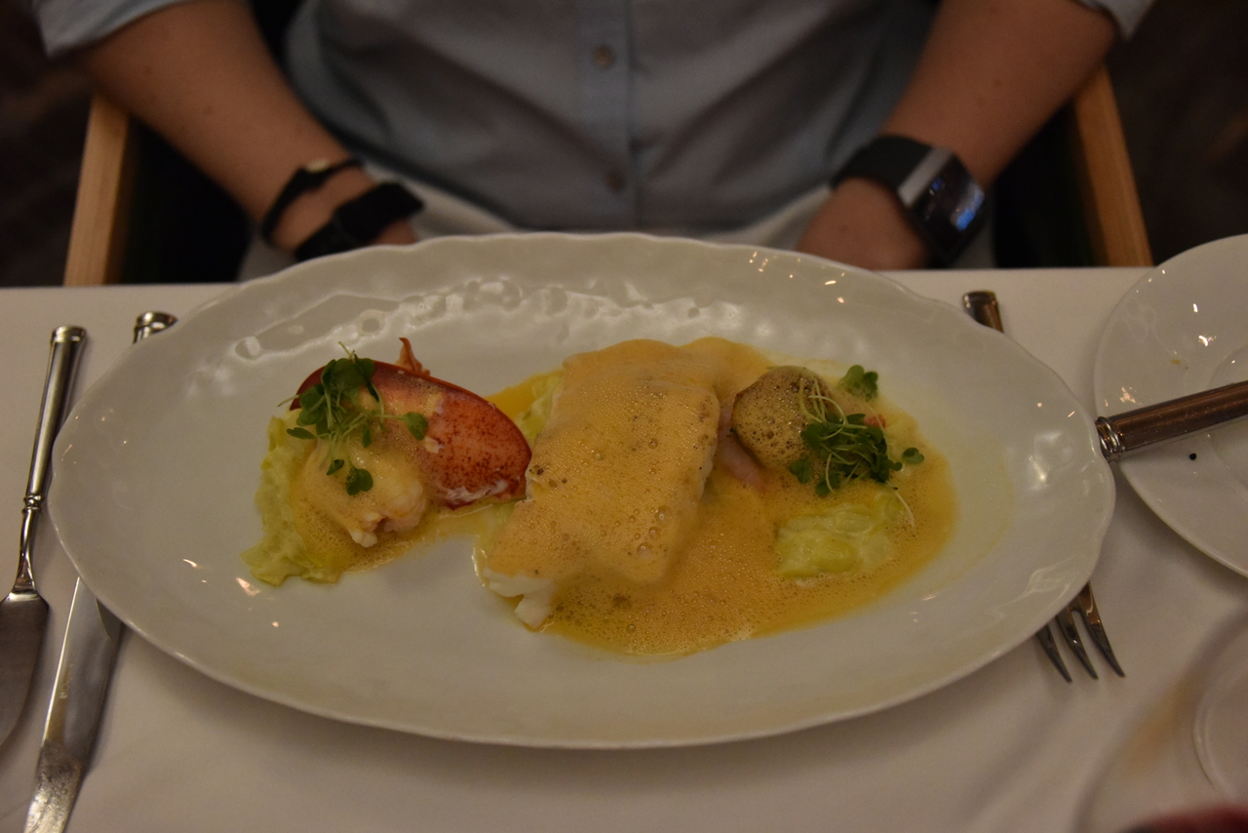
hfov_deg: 41.1
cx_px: 624
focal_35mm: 48
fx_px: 1664
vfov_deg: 28.1
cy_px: 416
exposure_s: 1/100
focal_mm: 48
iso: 5000
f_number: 4.2
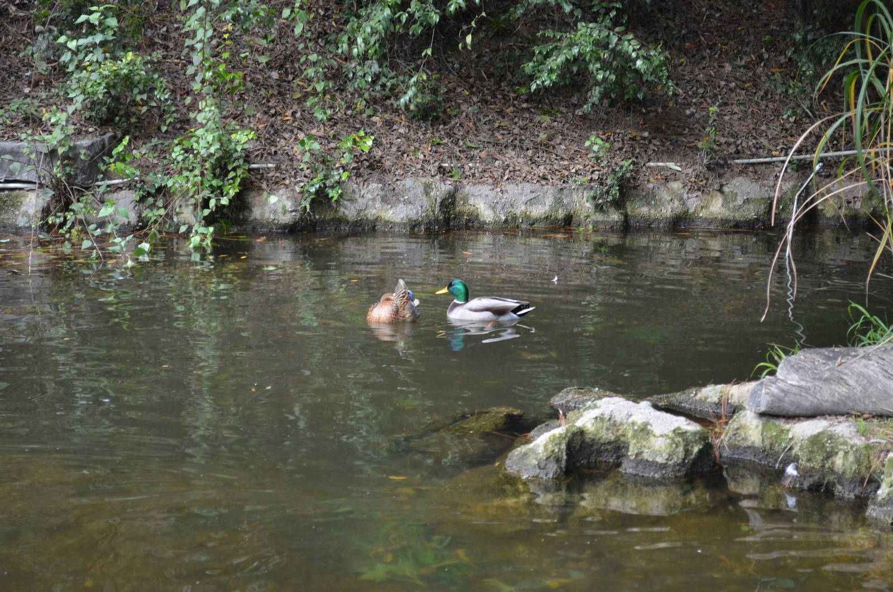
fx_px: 2042
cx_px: 446
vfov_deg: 16.5
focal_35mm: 82
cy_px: 296
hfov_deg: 24.7
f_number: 5.6
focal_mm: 55
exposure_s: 1/60
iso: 450
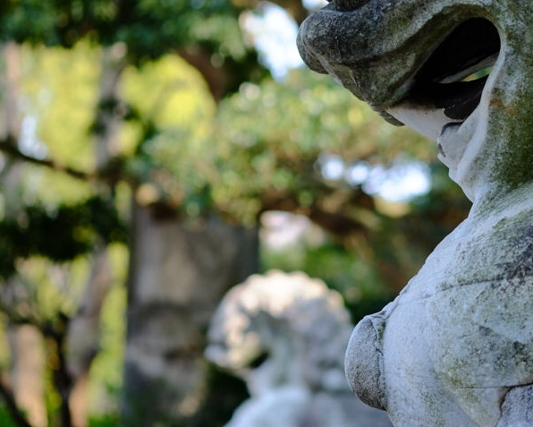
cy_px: 174
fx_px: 2288
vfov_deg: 10.6
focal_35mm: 145
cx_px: 448
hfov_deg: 13.2
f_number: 2.4
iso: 400
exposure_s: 1/800
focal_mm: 60
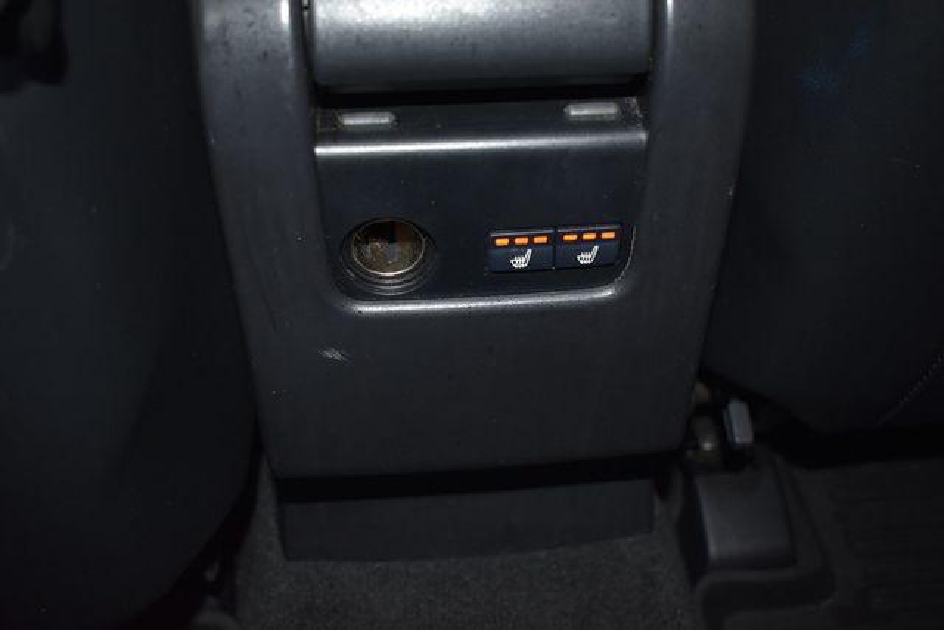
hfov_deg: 51.3
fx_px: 983
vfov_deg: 35.5
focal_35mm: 38
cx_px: 472
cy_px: 315
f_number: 4
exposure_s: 1/60
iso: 640
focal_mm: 25
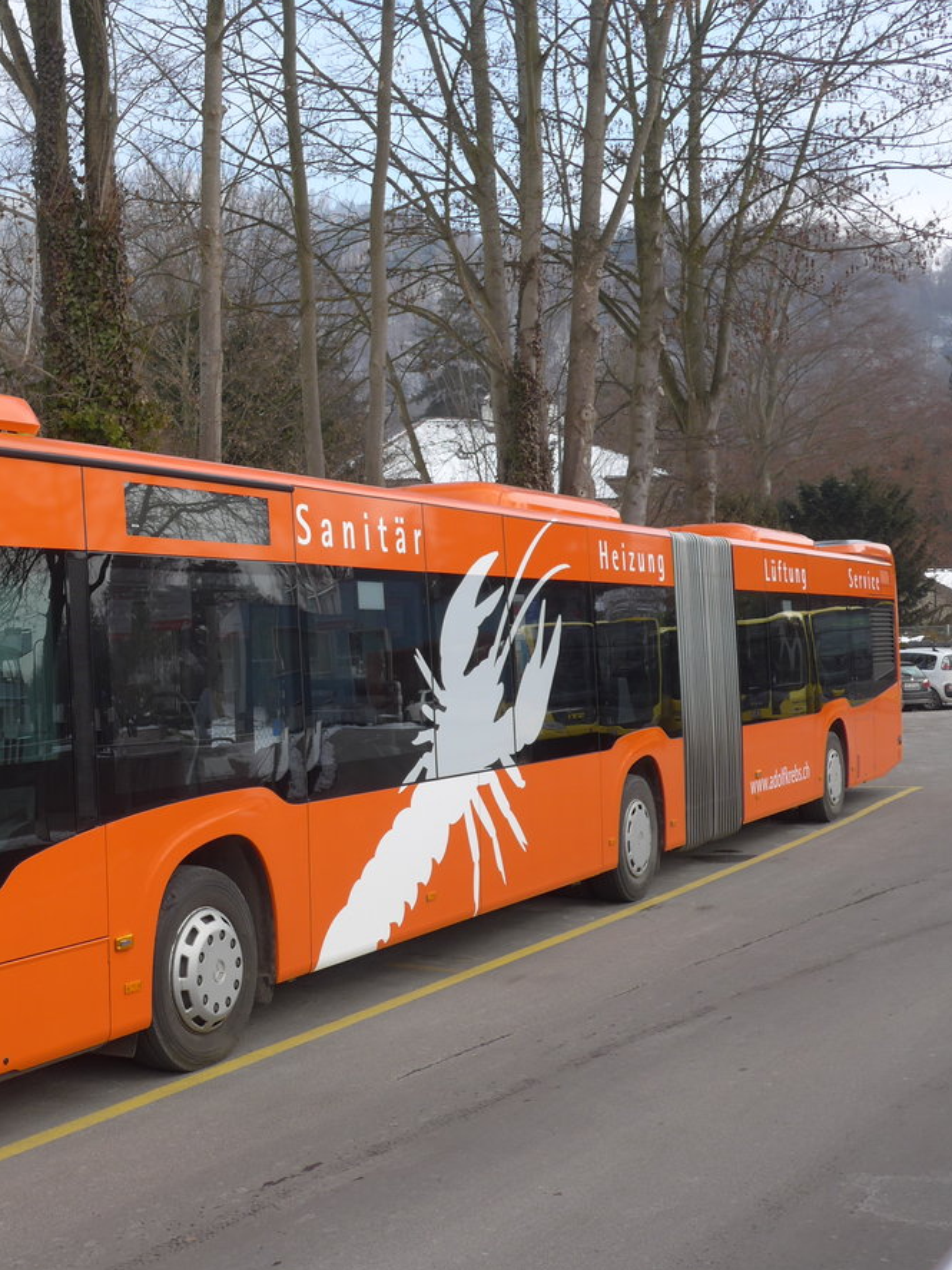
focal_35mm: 46
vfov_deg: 41.2
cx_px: 147
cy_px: 637
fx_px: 1687
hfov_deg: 30.5
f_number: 2.8
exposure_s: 1/400
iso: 80
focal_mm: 7
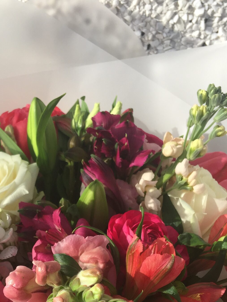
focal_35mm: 55
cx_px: 54
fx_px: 481
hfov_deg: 26.2
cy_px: 253
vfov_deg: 33.6
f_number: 2.2
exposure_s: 1/1799
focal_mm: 4.15
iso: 32
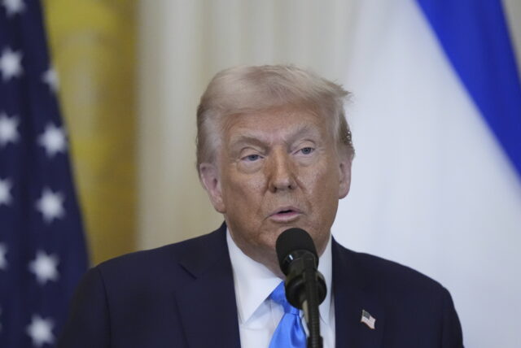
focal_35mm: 600
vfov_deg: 2.3
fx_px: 8691
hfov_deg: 3.4
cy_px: 174
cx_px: 260
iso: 8000
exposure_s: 1/640
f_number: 2.8
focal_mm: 400
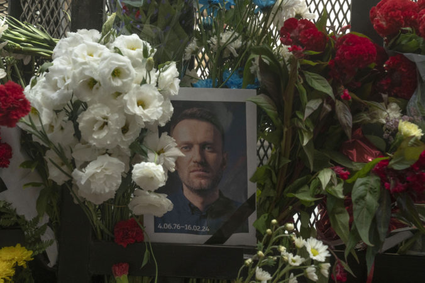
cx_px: 212
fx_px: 649
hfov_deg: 36.2
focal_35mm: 55
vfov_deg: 24.6
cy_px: 142
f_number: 5.6
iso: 2000
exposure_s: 1/125
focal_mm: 55
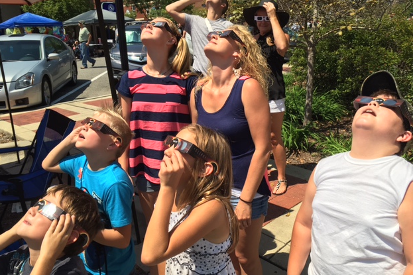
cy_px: 127
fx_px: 356
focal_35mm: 31
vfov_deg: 42.3
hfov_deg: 60.3
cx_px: 204
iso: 32
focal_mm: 4.15
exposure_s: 1/120
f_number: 2.2
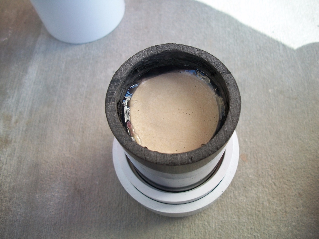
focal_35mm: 32
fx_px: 295
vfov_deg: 44.2
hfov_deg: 56.8
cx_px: 160
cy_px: 120
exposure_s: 1/100
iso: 80
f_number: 2.9
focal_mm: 5.7
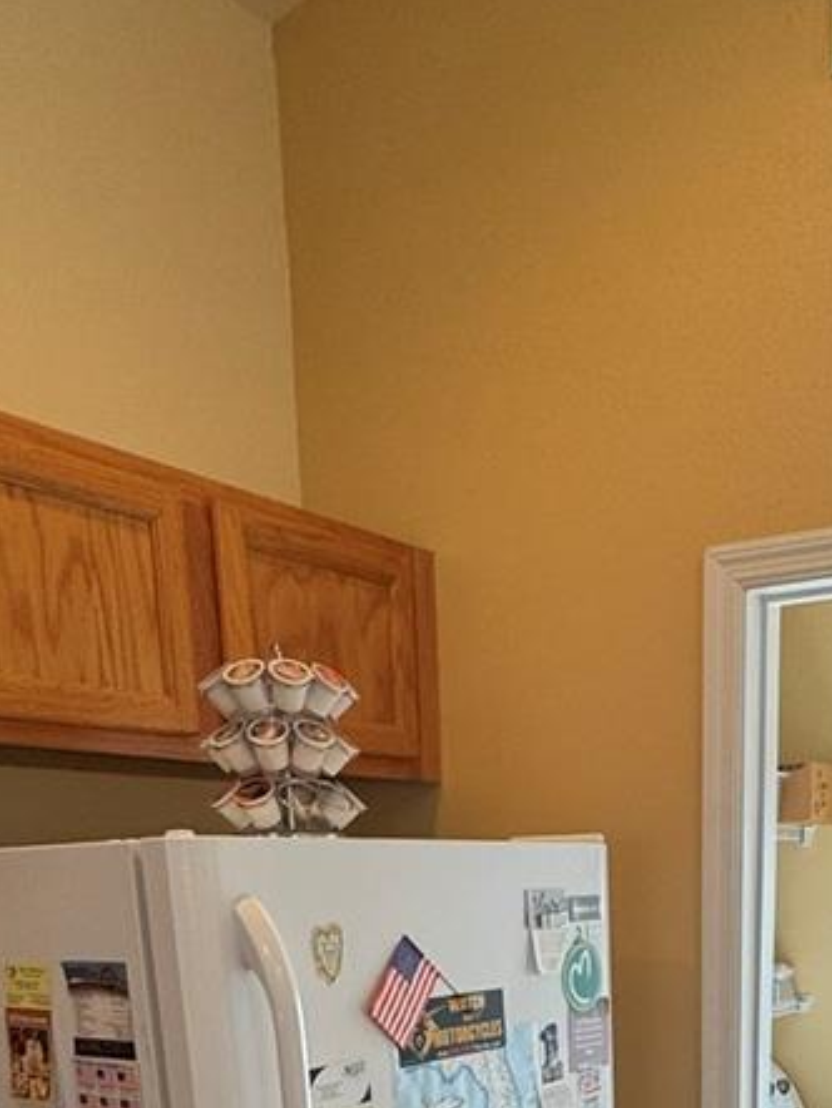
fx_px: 1217
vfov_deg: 40.9
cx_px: 627
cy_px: 1171
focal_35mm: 38
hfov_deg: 36.8
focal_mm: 2.22
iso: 80
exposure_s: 1/120
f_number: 2.2
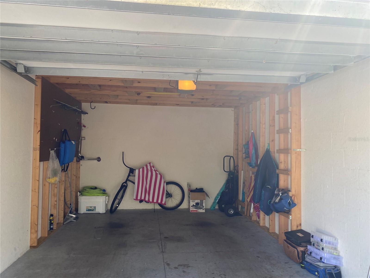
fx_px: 278
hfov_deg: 67.3
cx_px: 185
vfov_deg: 53.1
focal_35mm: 26
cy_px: 139
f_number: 1.8
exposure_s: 1/124
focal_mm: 4.25
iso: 32
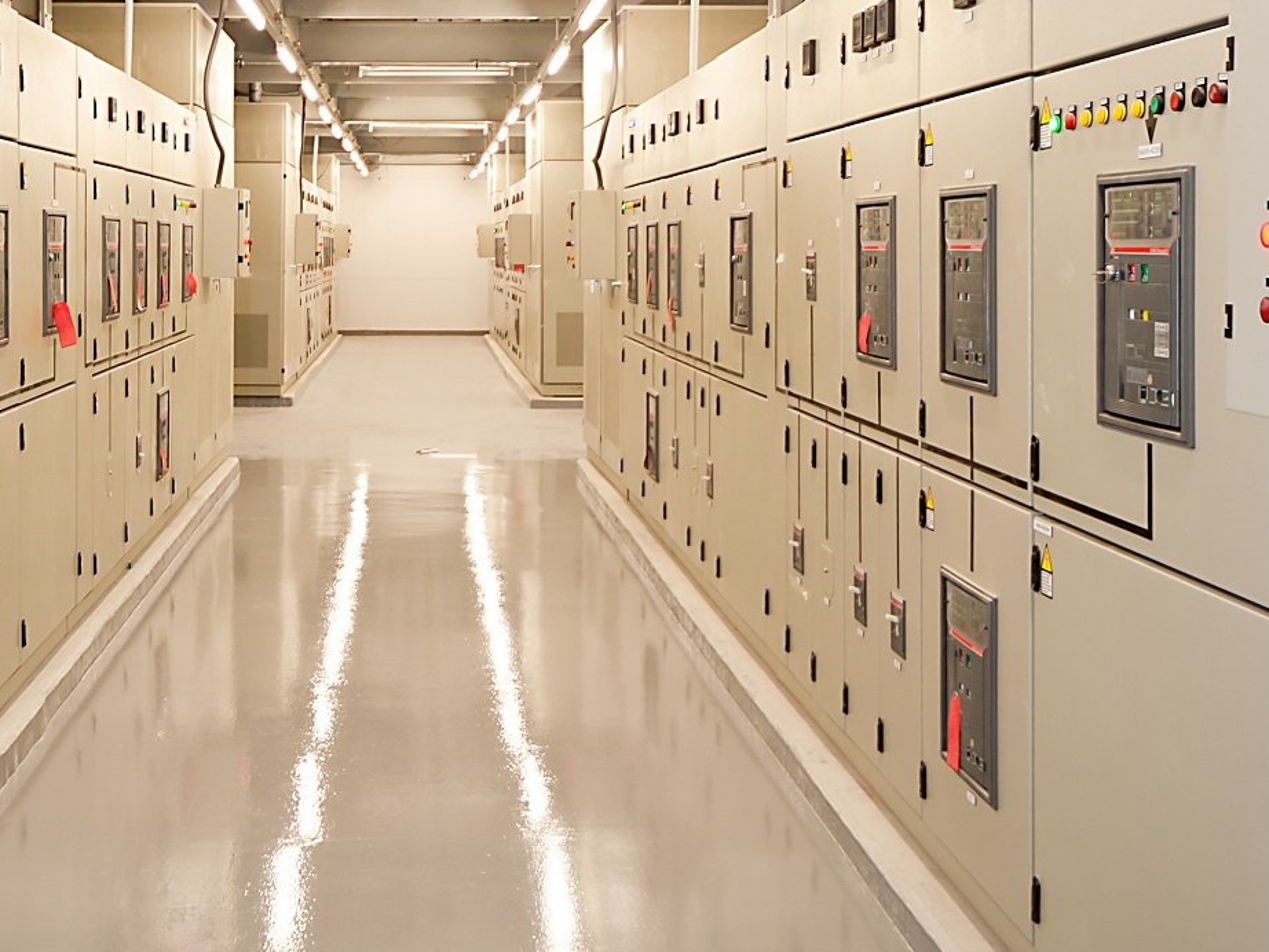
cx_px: 398
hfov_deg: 39.1
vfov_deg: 30.2
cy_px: 379
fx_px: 1760
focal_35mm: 48
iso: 200
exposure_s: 1/6
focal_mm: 24
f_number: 5.6
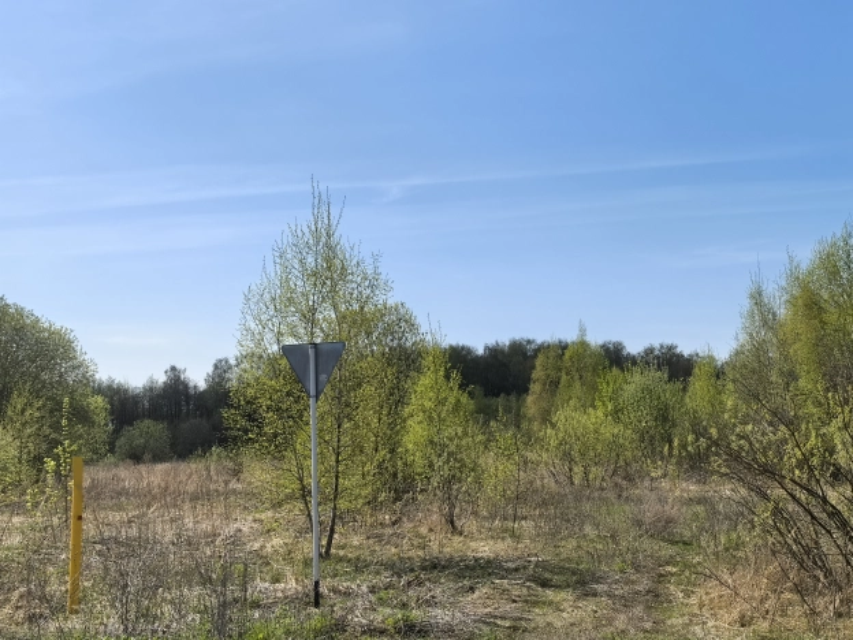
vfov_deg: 27.0
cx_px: 426
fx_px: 1331
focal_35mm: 54
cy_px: 320
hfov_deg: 35.5
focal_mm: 6.98
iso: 50
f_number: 2
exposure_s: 1/2110
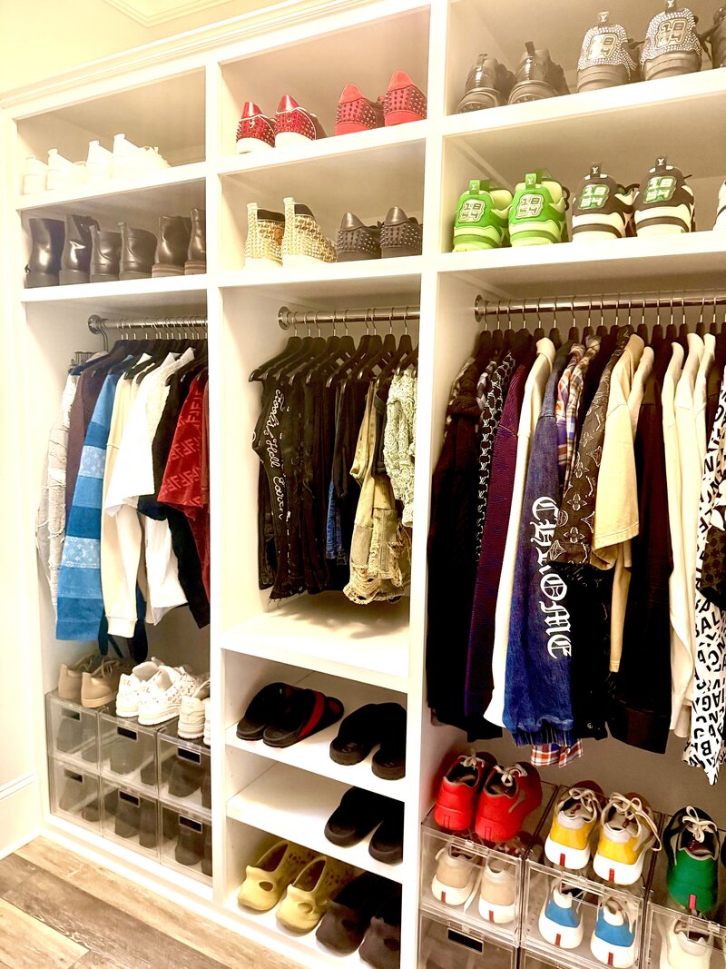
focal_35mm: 24
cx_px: 363
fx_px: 671
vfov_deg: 71.6
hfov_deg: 56.8
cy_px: 484
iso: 500
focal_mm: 6.76
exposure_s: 1/60
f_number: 1.78
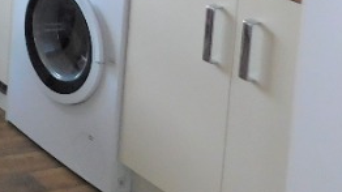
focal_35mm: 98
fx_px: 888
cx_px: -290
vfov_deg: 11.4
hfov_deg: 17.4
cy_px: -166
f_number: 3
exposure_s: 1/60
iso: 125
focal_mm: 4
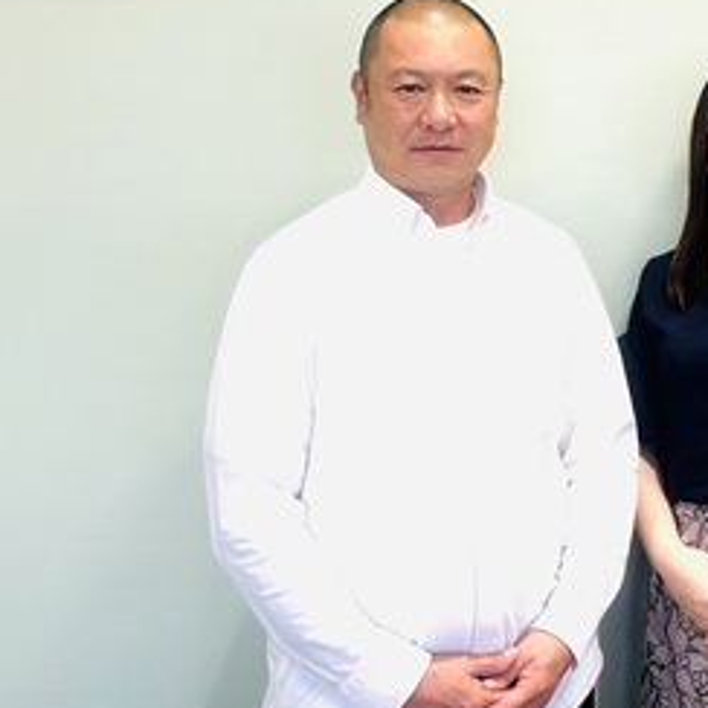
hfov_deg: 33.2
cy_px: 157
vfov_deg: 33.8
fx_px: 1134
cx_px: 612
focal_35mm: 49
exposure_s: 1/163
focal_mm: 5.96
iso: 40
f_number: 1.6
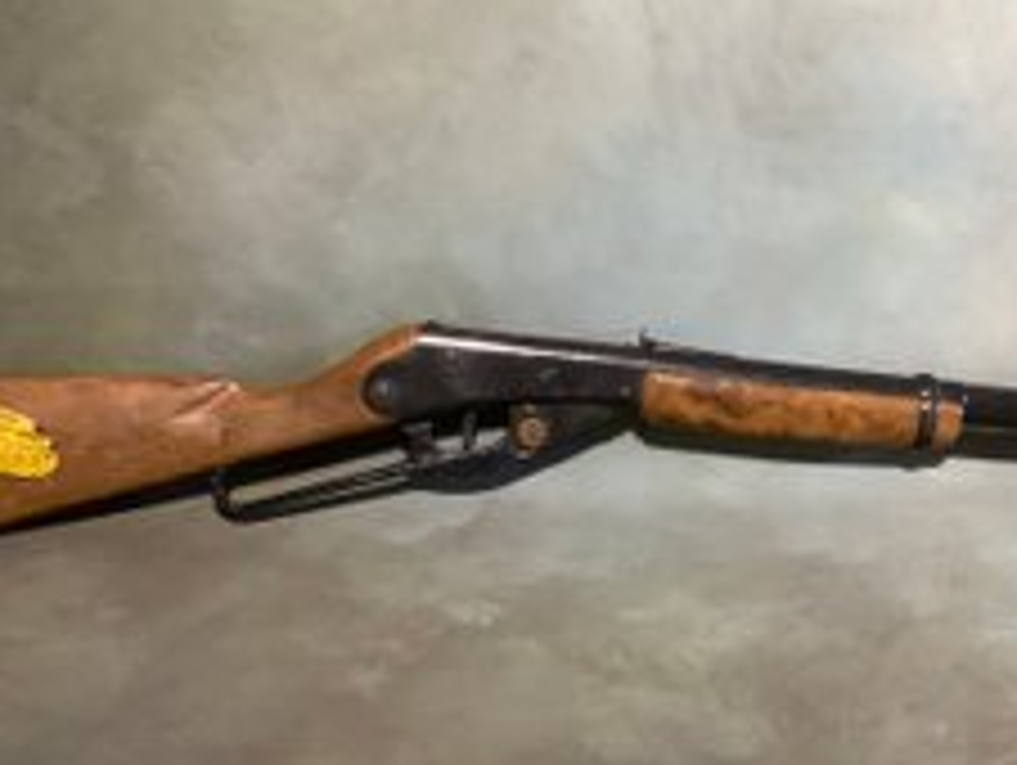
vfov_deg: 30.9
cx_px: 623
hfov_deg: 40.2
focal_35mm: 47
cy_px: 457
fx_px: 1382
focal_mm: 3.3
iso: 400
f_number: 2.4
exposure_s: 1/40
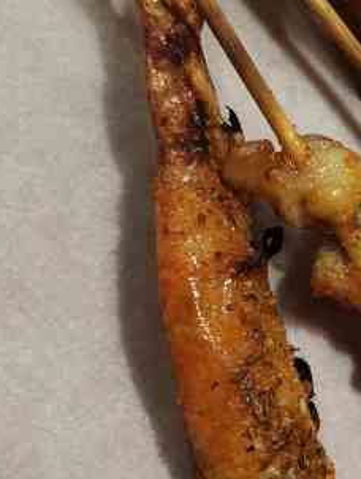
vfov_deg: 24.4
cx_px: 332
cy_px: 232
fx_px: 1110
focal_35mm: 80
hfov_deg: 18.1
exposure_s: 1/100
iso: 320
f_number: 1.8
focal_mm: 4.75
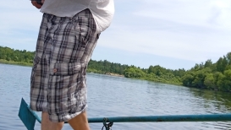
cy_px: -3
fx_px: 356
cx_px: 93
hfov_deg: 35.9
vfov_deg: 20.1
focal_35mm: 58
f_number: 2.2
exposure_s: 1/1122
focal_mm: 3.43
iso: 117
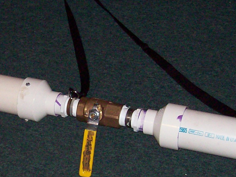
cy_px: 141
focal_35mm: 106
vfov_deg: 13.9
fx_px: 723
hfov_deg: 18.2
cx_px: 14
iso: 140
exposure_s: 1/64
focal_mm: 6
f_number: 2.7
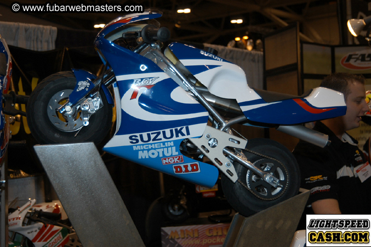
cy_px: 124
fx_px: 695
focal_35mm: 68
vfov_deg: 20.1
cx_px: 186
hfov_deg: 29.9
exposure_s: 1/60
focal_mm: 45
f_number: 5
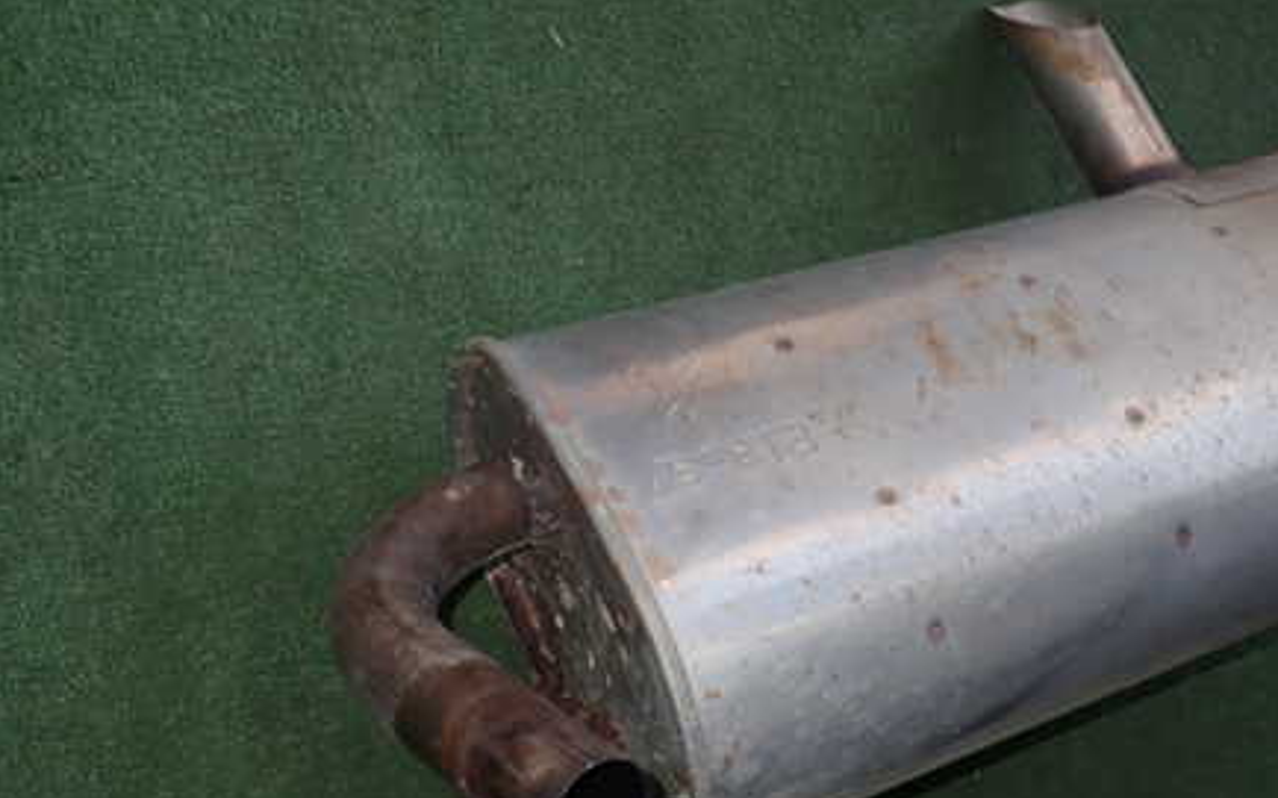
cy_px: 512
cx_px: 854
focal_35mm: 44
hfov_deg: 44.6
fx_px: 1532
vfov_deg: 29.1
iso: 100
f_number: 6.3
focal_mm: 5.4
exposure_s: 1/30
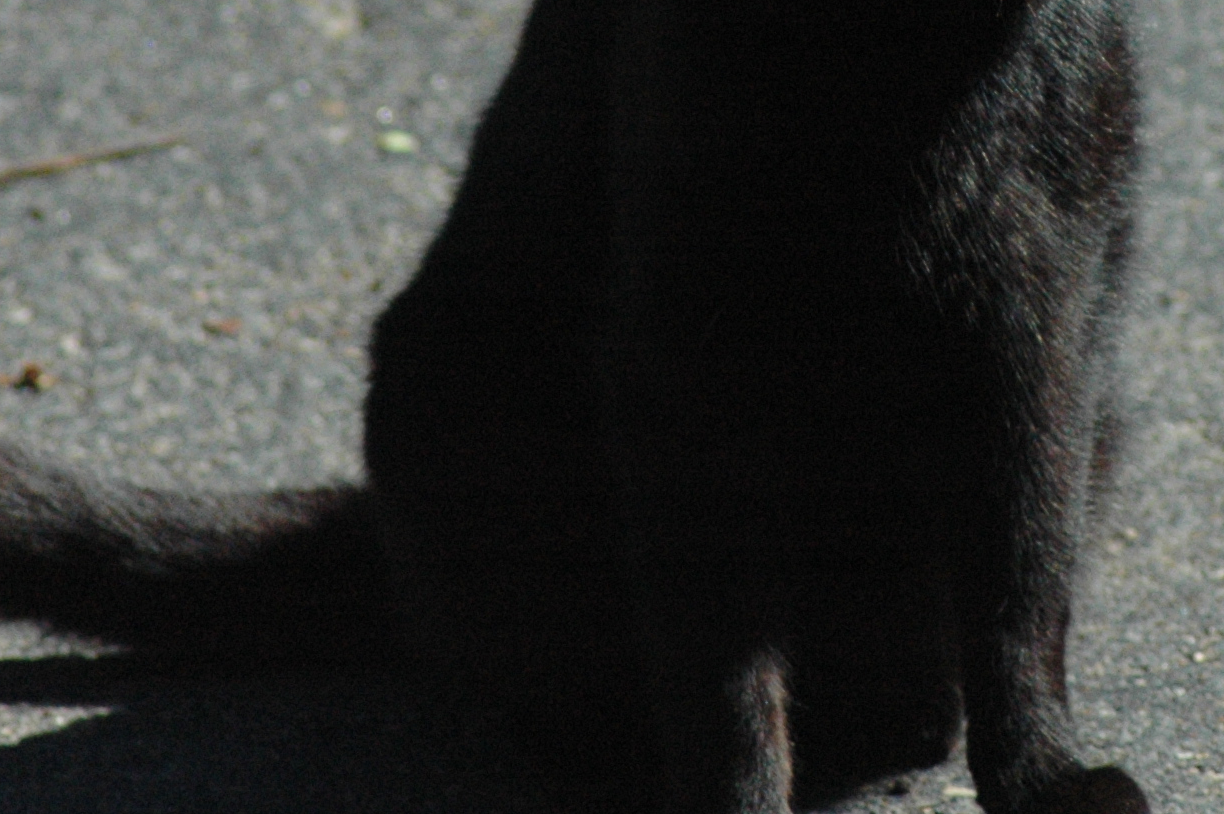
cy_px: -175
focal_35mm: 774
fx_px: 26294
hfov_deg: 2.7
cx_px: 929
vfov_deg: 1.8
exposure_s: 1/2500
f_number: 6.3
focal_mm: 210
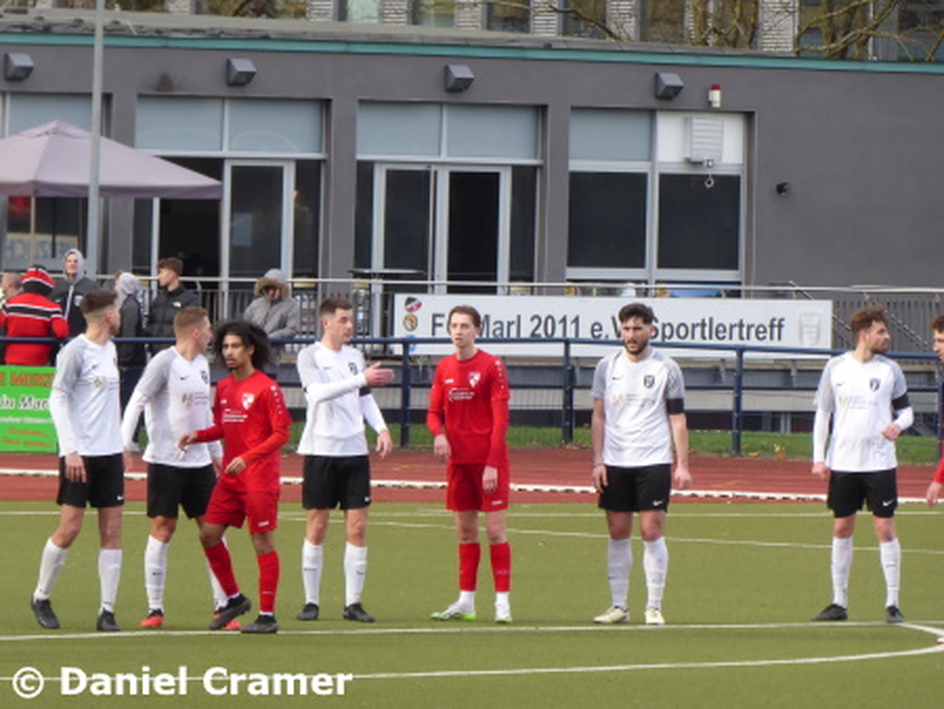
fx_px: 11760
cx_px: 472
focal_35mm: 431
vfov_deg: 3.5
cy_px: 354
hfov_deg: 4.6
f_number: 6
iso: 250
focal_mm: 77.3
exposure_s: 1/100
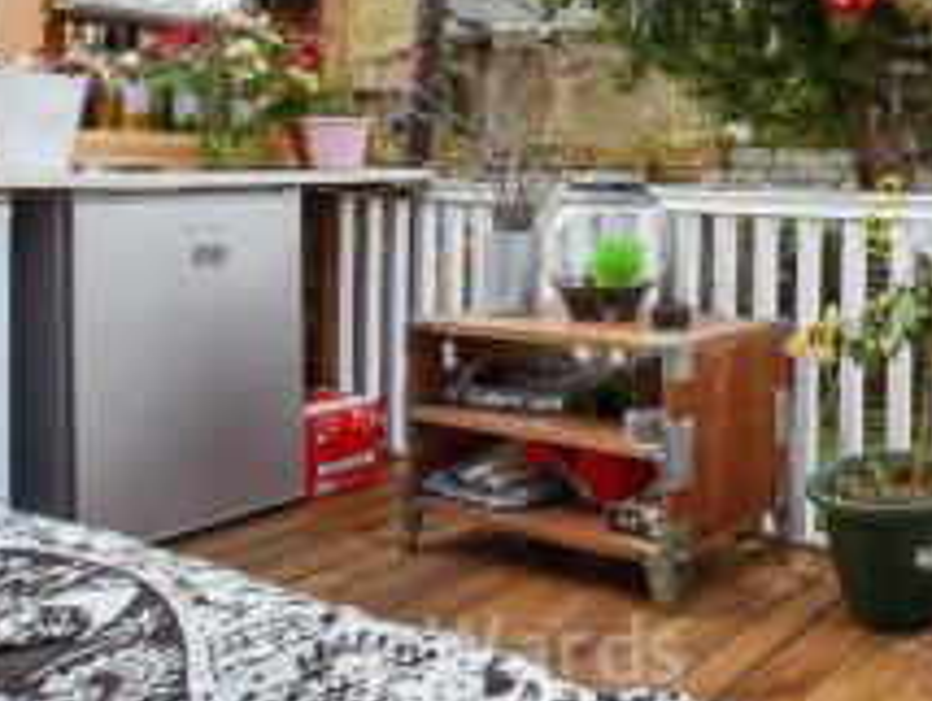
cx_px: 1006
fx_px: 863
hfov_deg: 44.5
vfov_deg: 42.9
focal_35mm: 32
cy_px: 176
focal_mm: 10
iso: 400
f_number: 8
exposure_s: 1/200
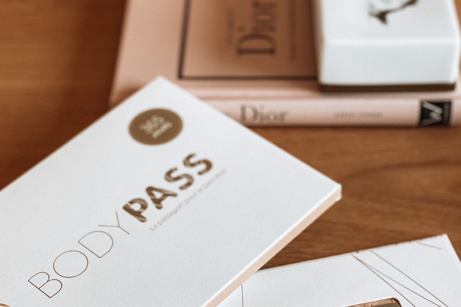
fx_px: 986
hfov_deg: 26.3
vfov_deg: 17.6
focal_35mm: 77
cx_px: 238
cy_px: 250
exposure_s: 1/120
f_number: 2
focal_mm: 6
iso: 50
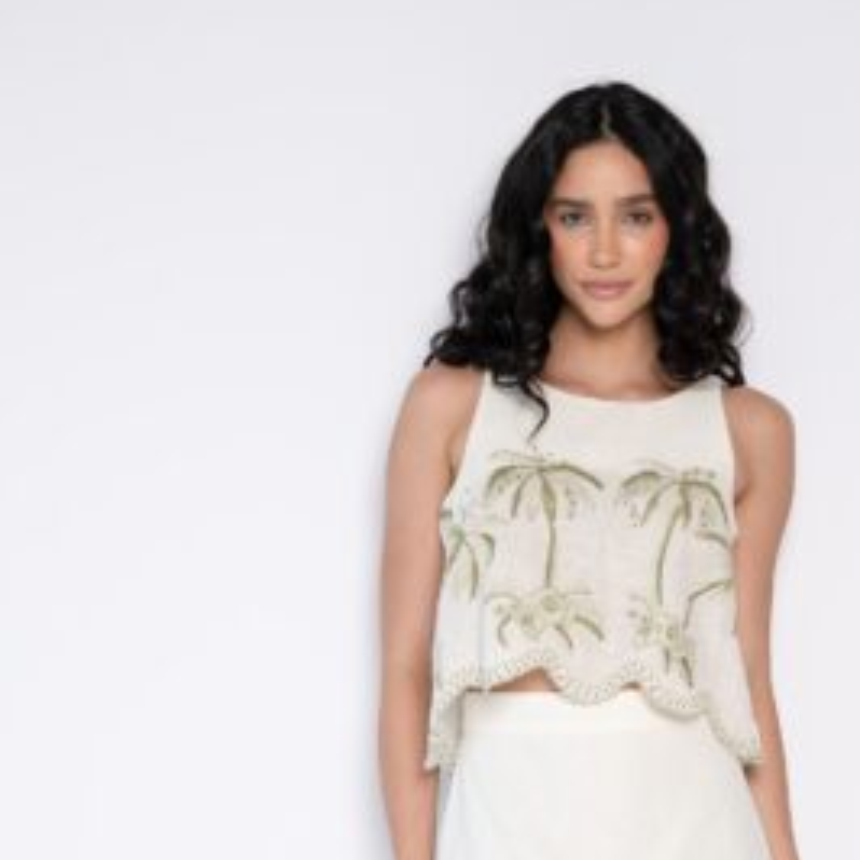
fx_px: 2698
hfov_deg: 18.0
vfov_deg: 17.5
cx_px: 621
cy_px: 930
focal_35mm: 96
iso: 200
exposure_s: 1/125
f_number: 4.5
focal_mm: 50
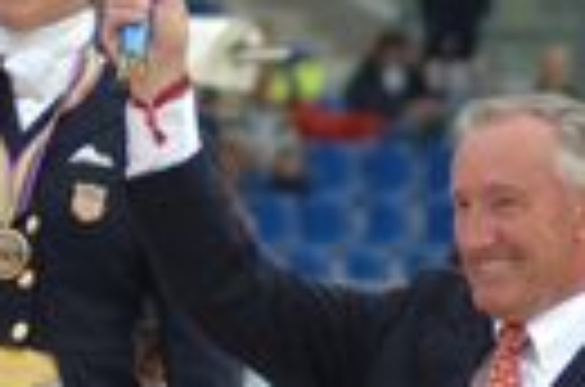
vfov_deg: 1.2
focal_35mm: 1147
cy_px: 119
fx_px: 18601
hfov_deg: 1.8
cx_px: -302
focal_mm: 155
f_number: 5.6
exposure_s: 1/250
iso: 200
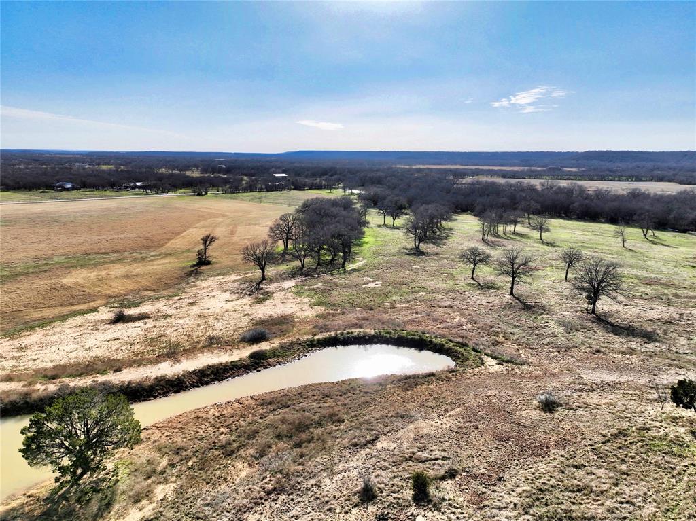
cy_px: 260
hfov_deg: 71.6
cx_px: 348
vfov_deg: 56.8
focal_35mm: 24
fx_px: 482
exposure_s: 1/3200
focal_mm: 12.29
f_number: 2.8
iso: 310
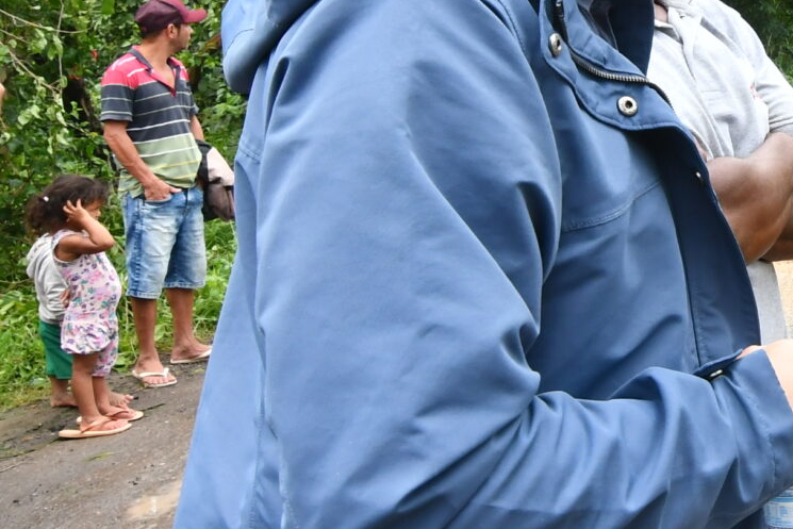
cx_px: 886
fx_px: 1212
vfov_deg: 24.2
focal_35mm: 55
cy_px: 95
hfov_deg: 31.8
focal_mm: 11
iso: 640
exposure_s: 1/400
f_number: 8
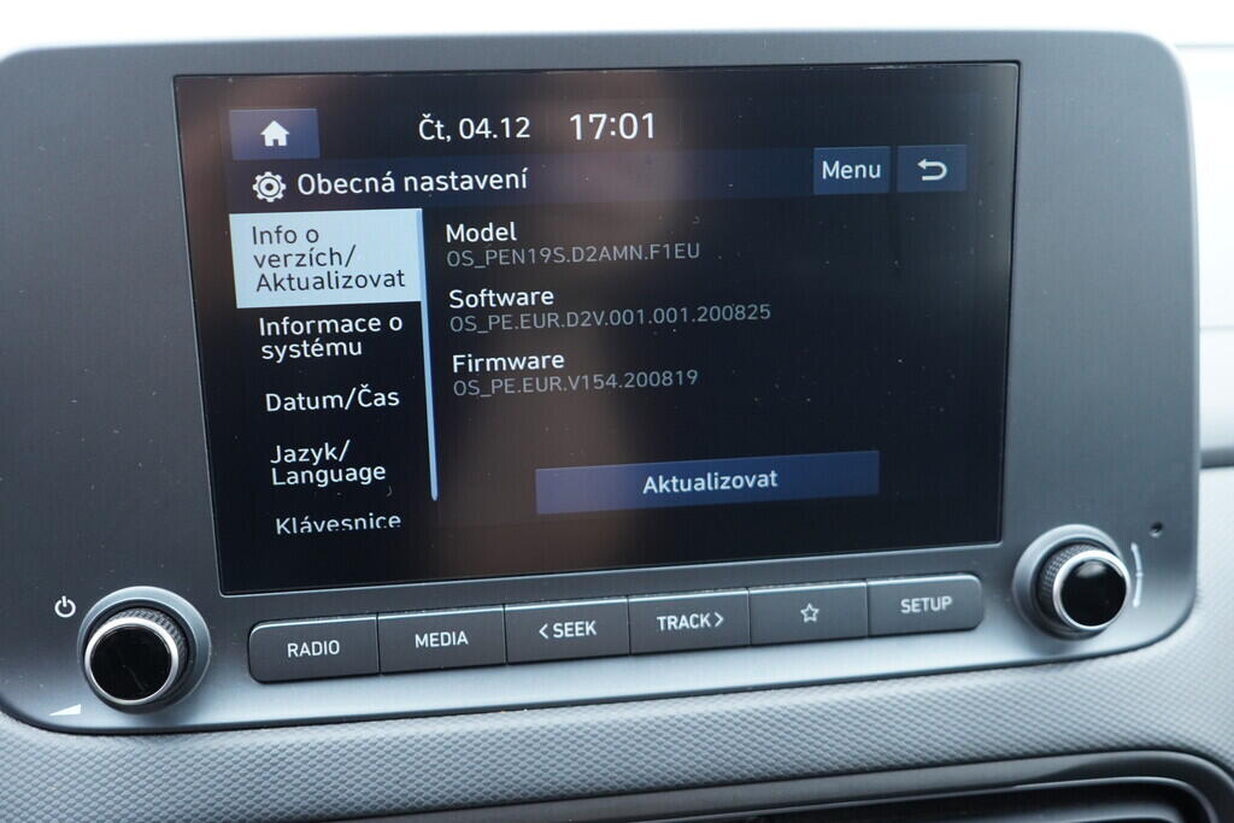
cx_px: 617
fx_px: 1234
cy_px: 412
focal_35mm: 36
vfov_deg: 36.9
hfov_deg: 53.1
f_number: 2.8
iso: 640
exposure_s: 1/40
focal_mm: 24
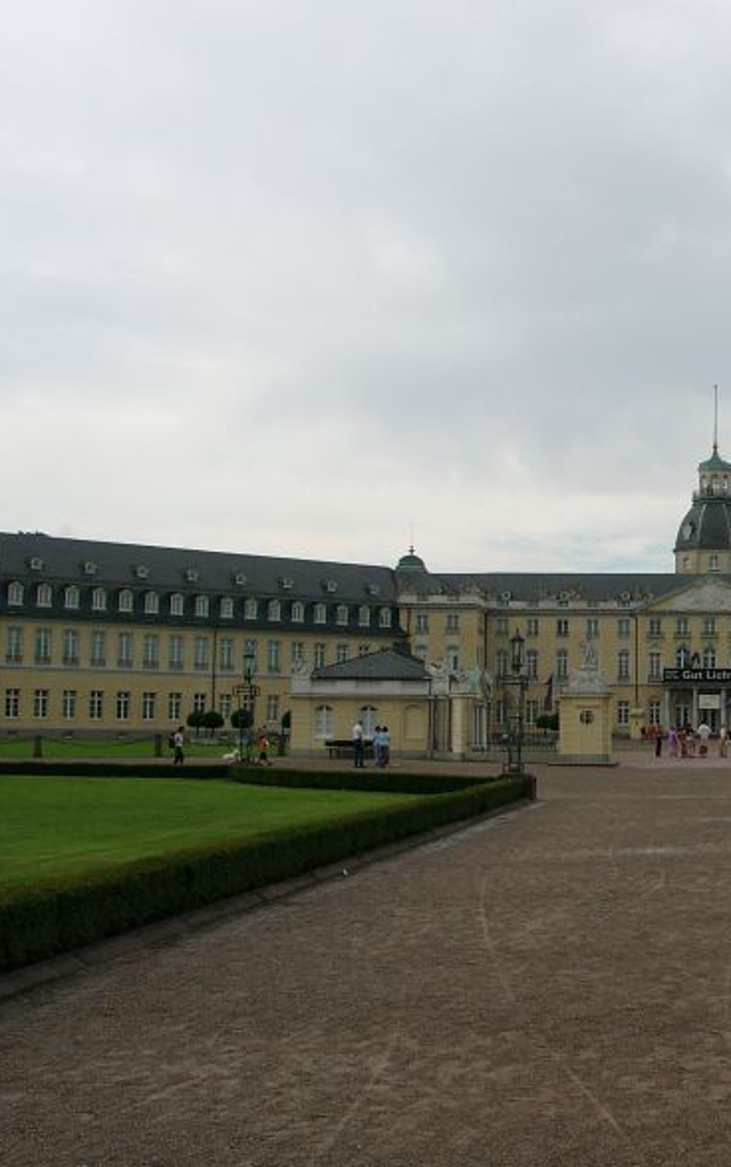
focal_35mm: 49
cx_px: 707
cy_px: 584
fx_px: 1560
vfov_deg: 41.0
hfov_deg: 25.3
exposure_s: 1/745
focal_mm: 7.13
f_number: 4
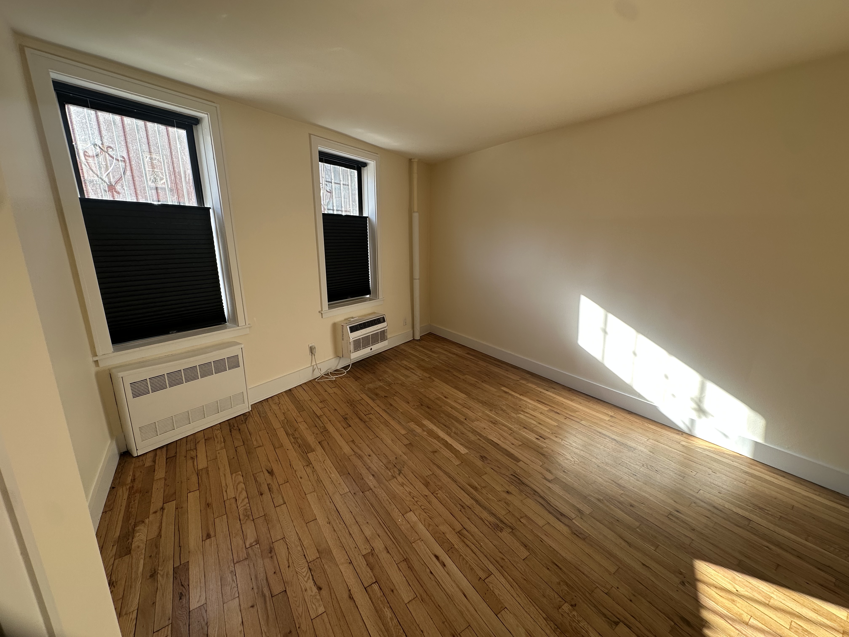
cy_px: 318
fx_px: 343
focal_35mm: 14
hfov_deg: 102.1
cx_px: 424
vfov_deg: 85.7
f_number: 2.2
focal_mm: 2.22
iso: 50
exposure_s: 1/99
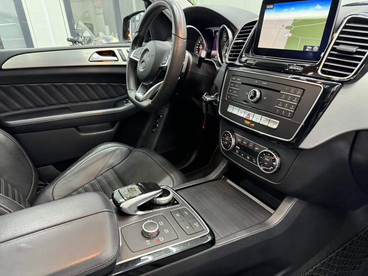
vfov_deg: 56.8
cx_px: 184
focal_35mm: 24
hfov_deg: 71.6
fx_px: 255
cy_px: 138
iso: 800
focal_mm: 6.76
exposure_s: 1/50
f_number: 1.78
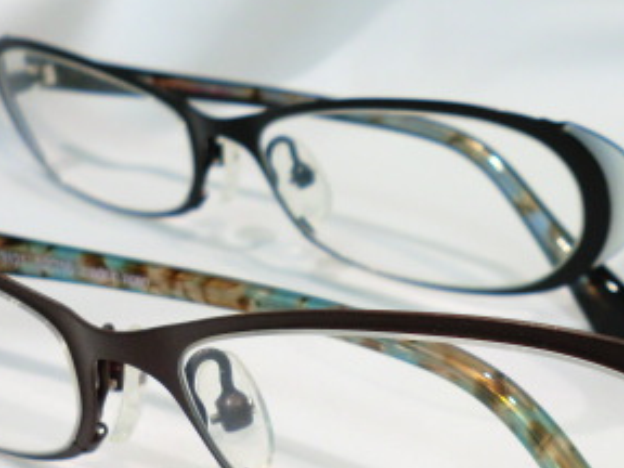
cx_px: 453
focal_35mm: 71
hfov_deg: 27.1
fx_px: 1280
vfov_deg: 20.5
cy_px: 364
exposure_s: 1/60
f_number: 3.5
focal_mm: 5.8
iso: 125
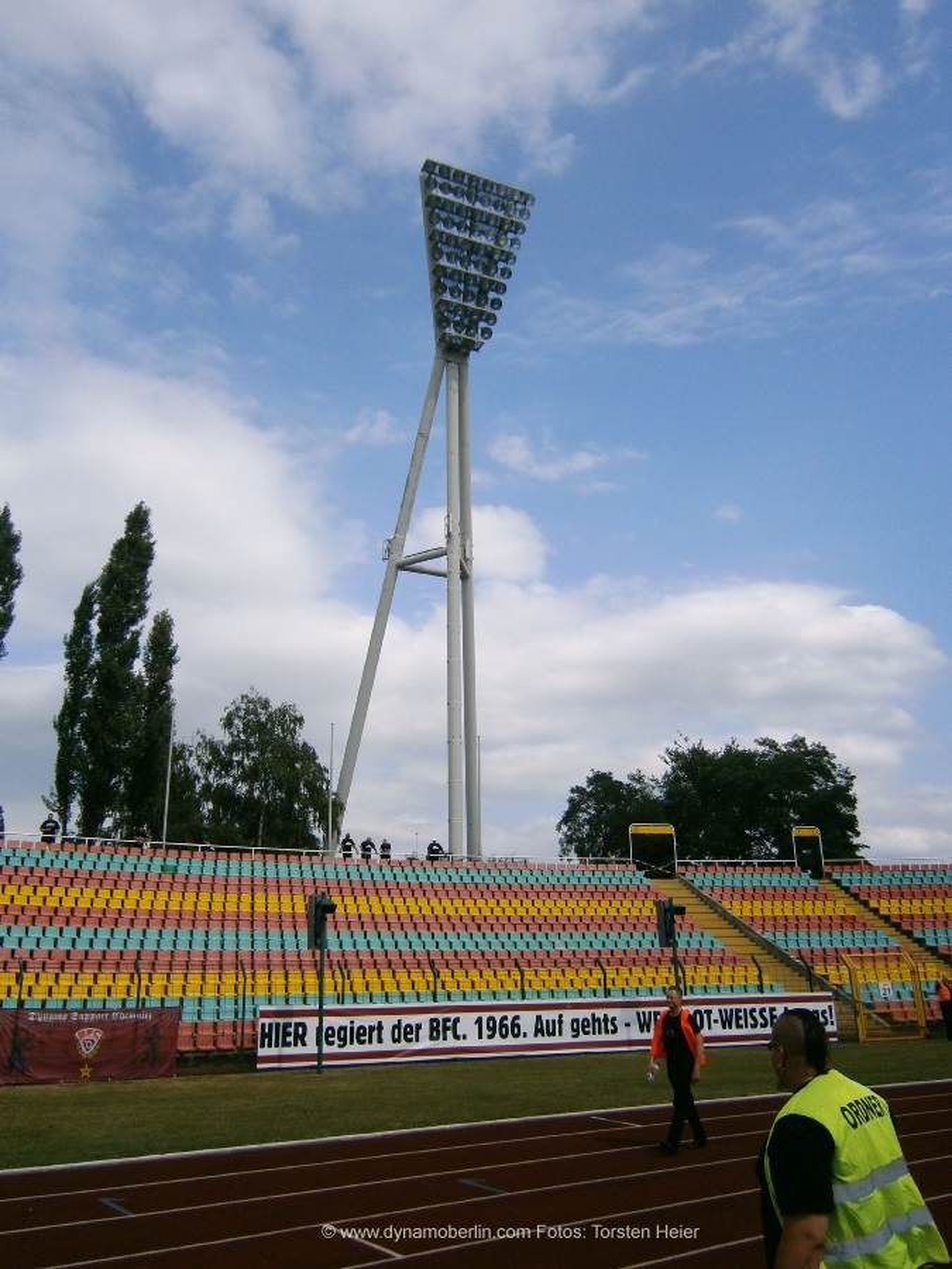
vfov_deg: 67.3
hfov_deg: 53.1
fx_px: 953
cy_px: 634
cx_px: 476
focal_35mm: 26
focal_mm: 4.7
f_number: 8
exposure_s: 1/500
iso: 80
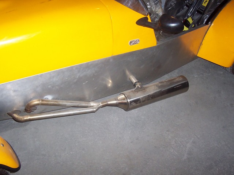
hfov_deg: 50.1
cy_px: 88
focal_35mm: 37
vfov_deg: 38.7
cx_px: 117
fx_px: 250
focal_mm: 5.6
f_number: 2.8
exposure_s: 1/60
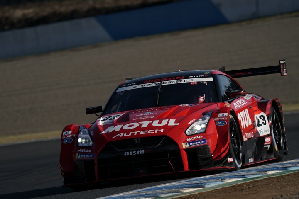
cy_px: 100
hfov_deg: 3.4
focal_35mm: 600
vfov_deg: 2.3
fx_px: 4983
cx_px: 150
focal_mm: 600
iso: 200
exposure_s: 1/800
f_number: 9
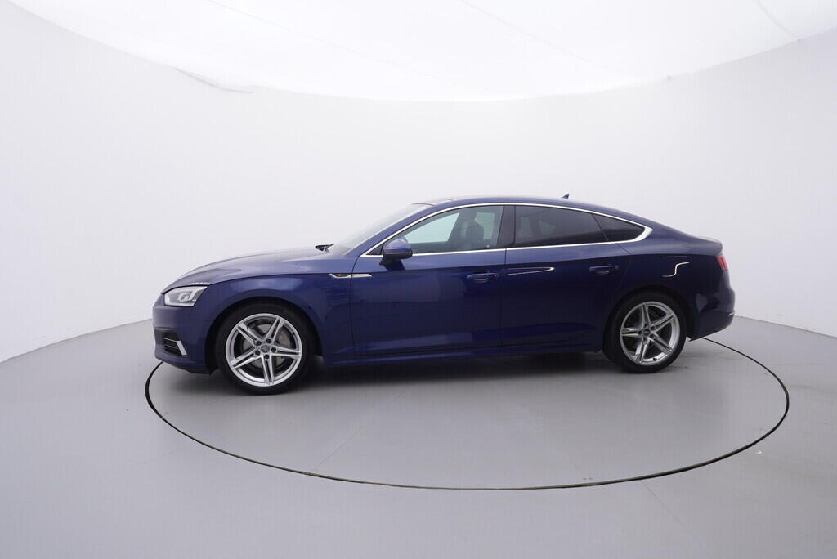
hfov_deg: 77.3
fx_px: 523
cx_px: 418
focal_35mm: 22
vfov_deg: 56.2
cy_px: 280
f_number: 5
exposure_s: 1/80
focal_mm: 15
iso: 200
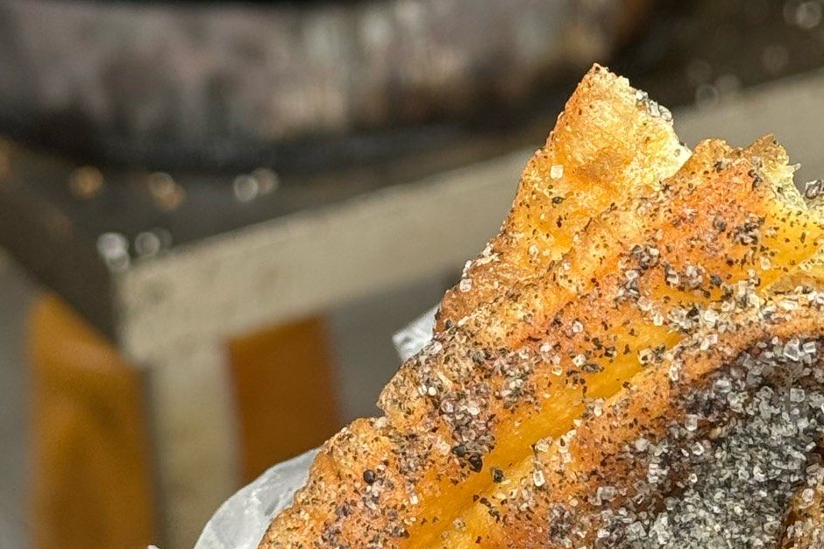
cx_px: 644
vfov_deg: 9.5
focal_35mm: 145
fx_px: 3319
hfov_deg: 14.1
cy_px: 335
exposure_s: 1/407
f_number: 1.78
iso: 64
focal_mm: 6.86
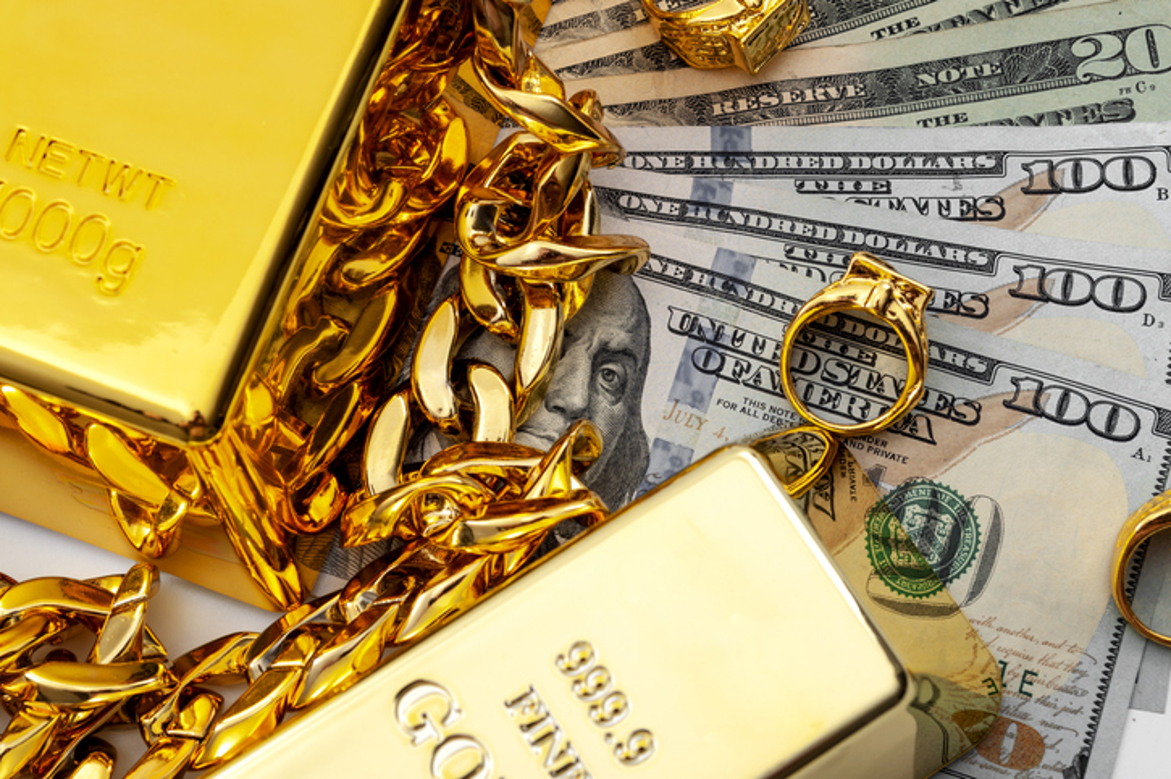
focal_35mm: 82
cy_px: 390
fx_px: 2681
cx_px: 586
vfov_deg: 16.5
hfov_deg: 24.6
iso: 100
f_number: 11
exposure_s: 1/125
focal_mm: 55
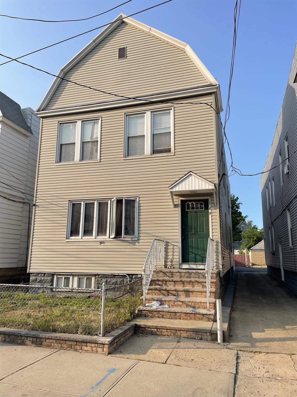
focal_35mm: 26
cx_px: 148
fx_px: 297
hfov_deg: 53.1
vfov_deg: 67.3
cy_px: 198
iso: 32
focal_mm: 4.2
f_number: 1.6
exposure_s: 1/2092
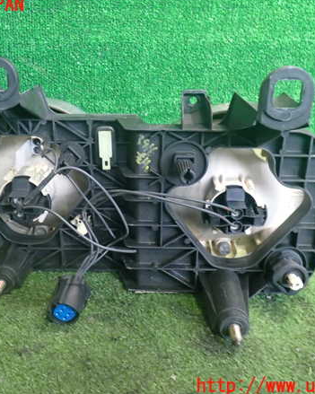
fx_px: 466
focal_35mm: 40
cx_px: 130
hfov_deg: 37.2
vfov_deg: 45.8
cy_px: 196
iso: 640
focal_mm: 5.4
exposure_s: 1/30
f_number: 2.3
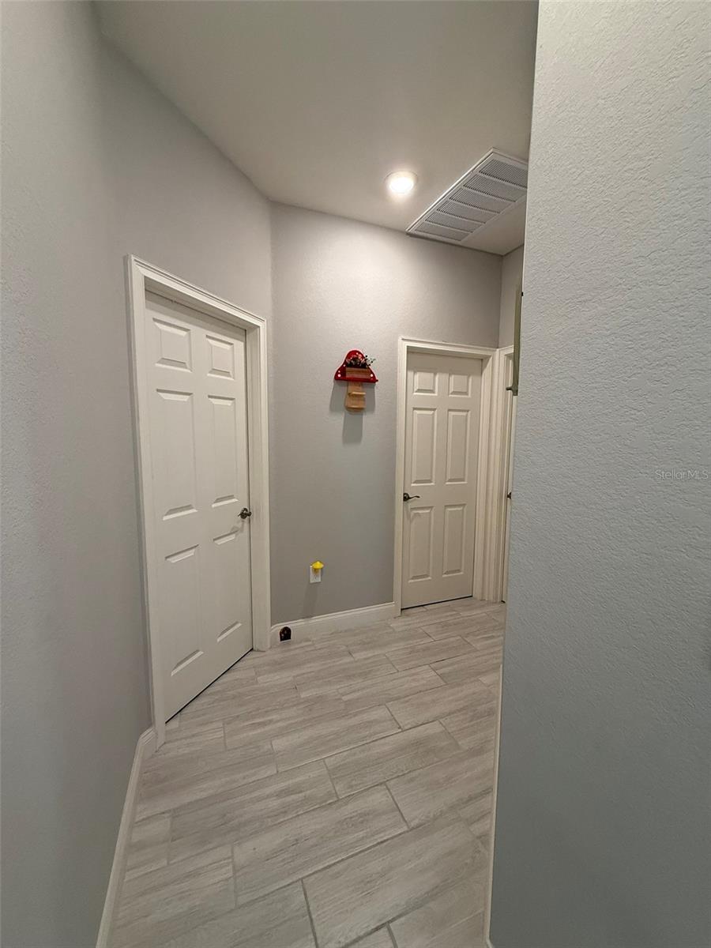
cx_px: 356
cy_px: 474
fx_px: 383
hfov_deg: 85.7
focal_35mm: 14
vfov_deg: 102.1
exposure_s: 1/120
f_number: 2.2
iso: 320
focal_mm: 2.22
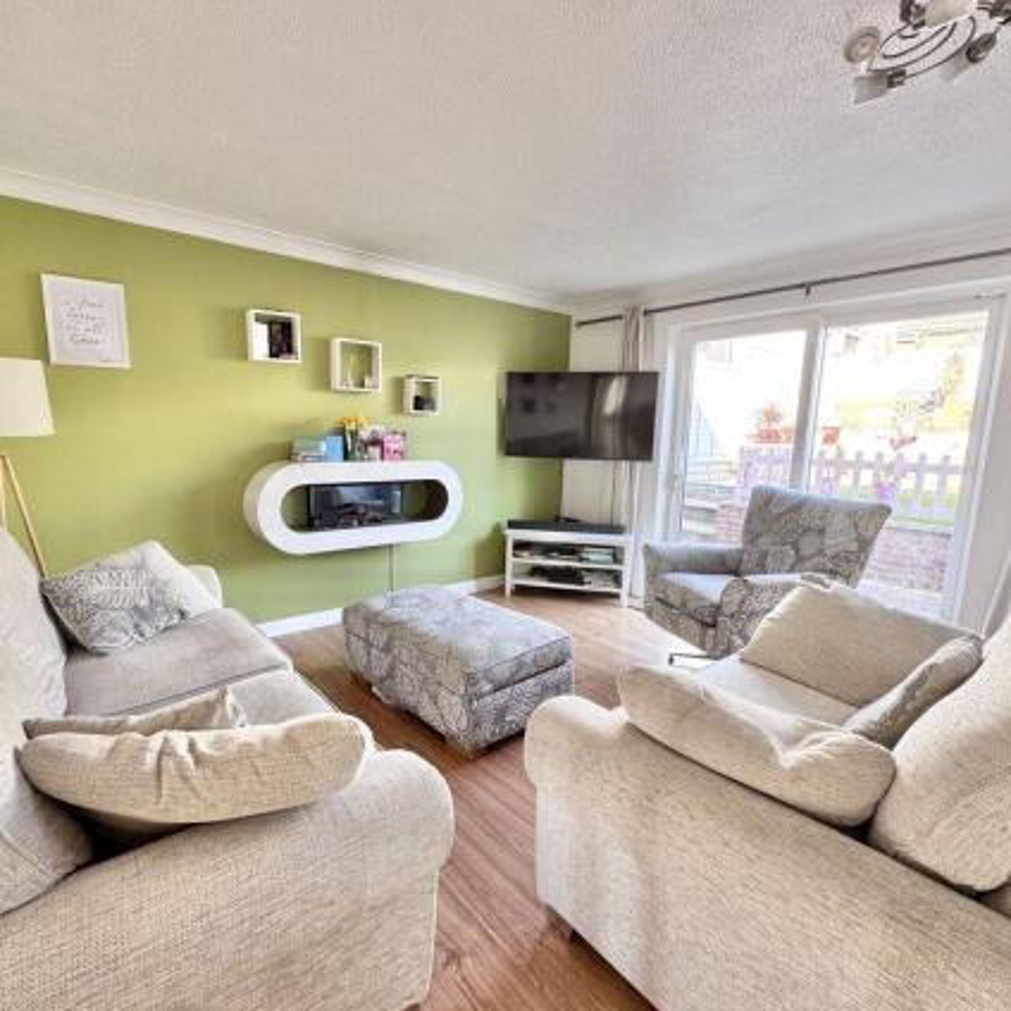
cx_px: 466
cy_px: 519
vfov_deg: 84.0
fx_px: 562
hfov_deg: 83.8
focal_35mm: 17
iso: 250
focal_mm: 2.22
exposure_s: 1/99
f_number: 2.2
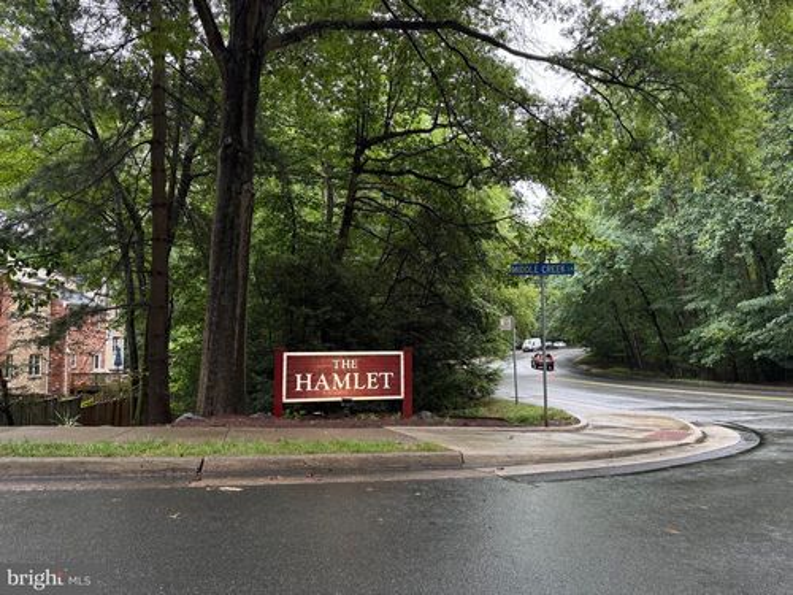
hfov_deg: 71.6
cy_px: 298
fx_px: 550
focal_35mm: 24
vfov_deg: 56.8
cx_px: 396
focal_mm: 6.76
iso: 125
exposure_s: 1/120
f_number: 1.78
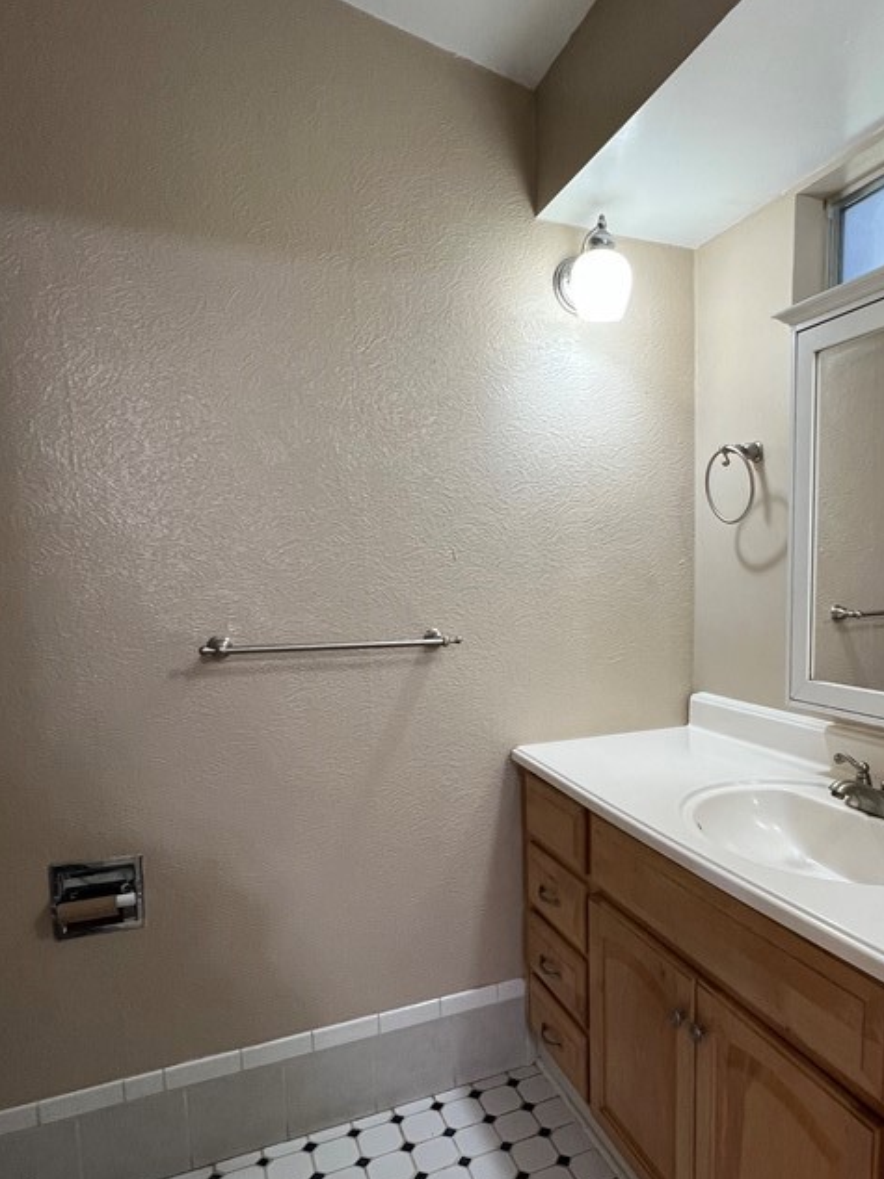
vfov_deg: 78.5
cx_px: 560
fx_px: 716
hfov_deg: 62.4
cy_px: 681
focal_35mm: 21
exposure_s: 1/120
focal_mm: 1.57
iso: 200
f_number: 1.8
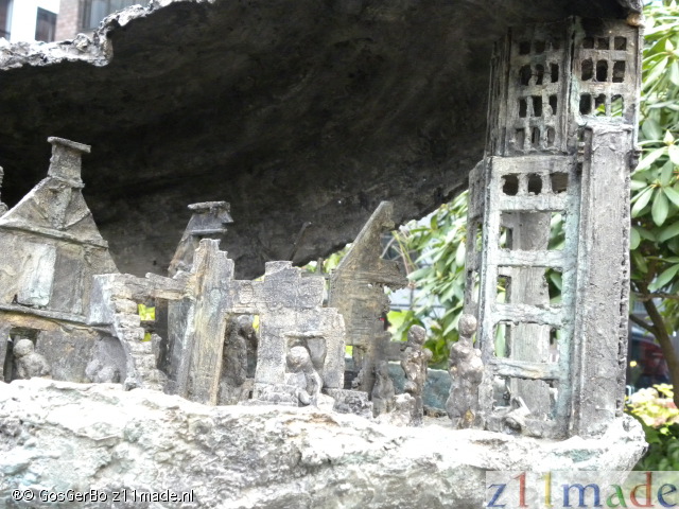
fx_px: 1138
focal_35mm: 58
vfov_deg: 25.2
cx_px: 340
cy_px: 254
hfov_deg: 33.2
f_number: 3.5
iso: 400
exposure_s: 1/64.7
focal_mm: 10.3
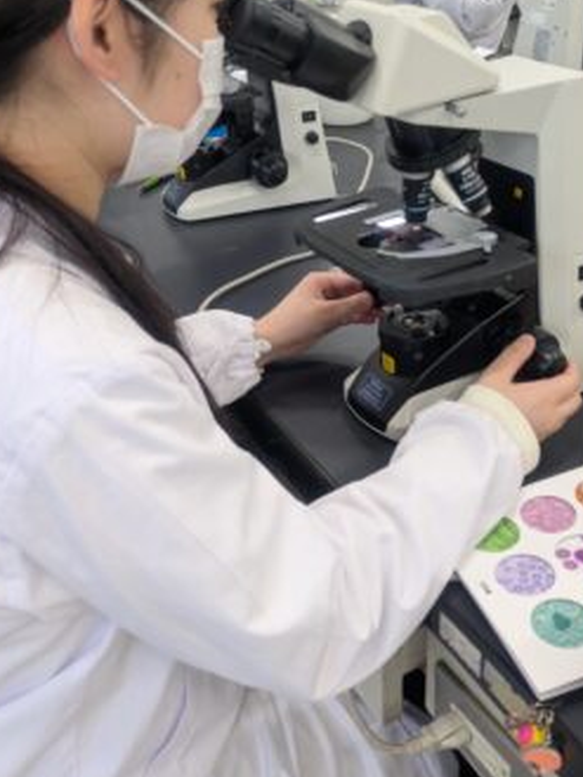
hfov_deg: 37.7
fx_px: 853
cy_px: 293
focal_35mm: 38
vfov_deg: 48.5
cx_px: 336
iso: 73
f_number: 1.89
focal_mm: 5.43
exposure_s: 1/50
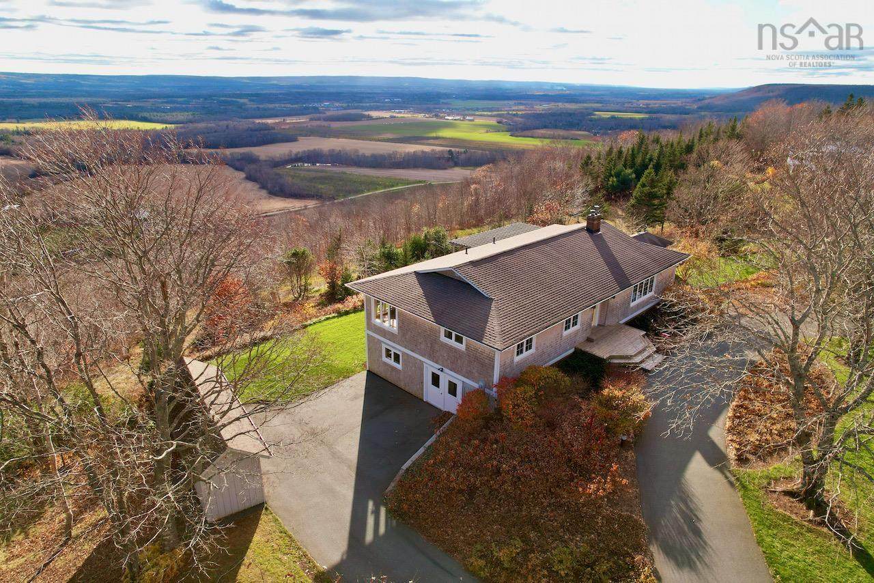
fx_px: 534
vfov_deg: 57.3
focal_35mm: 22
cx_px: 437
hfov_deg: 78.6
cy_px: 292
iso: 120
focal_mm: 8.38
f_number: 2.8
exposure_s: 1/60.2
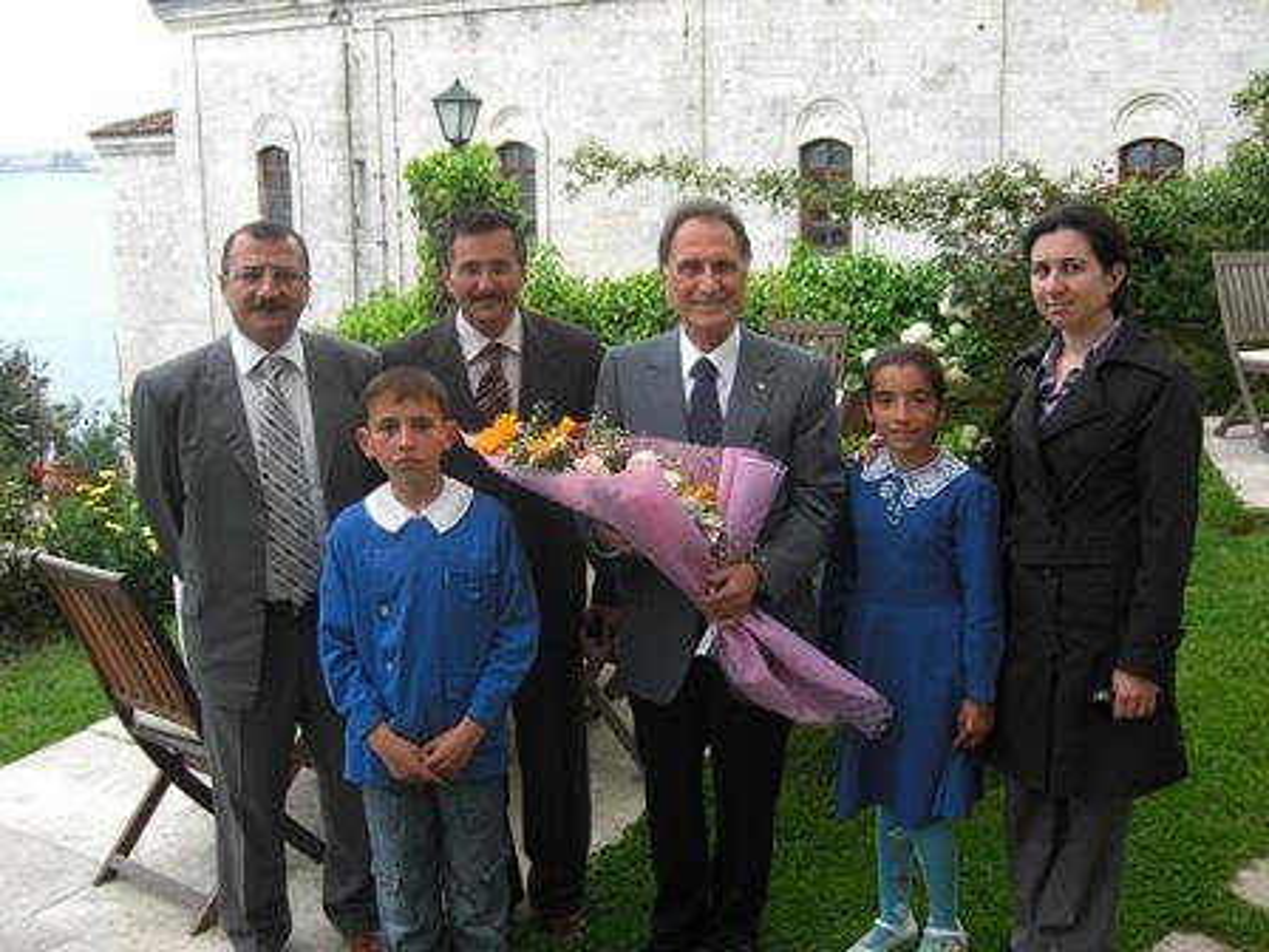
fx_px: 1393
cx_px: 634
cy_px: 476
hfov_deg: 49.0
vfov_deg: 37.7
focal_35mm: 38
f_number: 2.8
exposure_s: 1/320
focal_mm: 7.9
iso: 80
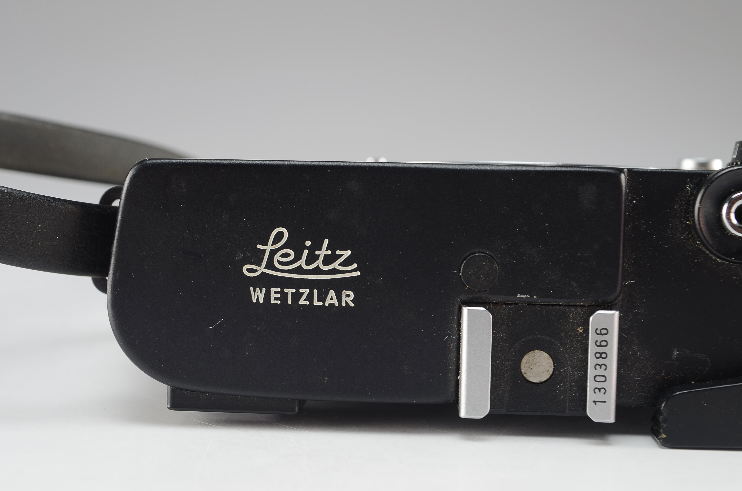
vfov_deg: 23.7
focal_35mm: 57
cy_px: 246
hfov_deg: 35.1
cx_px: 371
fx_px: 1172
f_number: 9
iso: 100
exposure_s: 1/80
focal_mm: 38
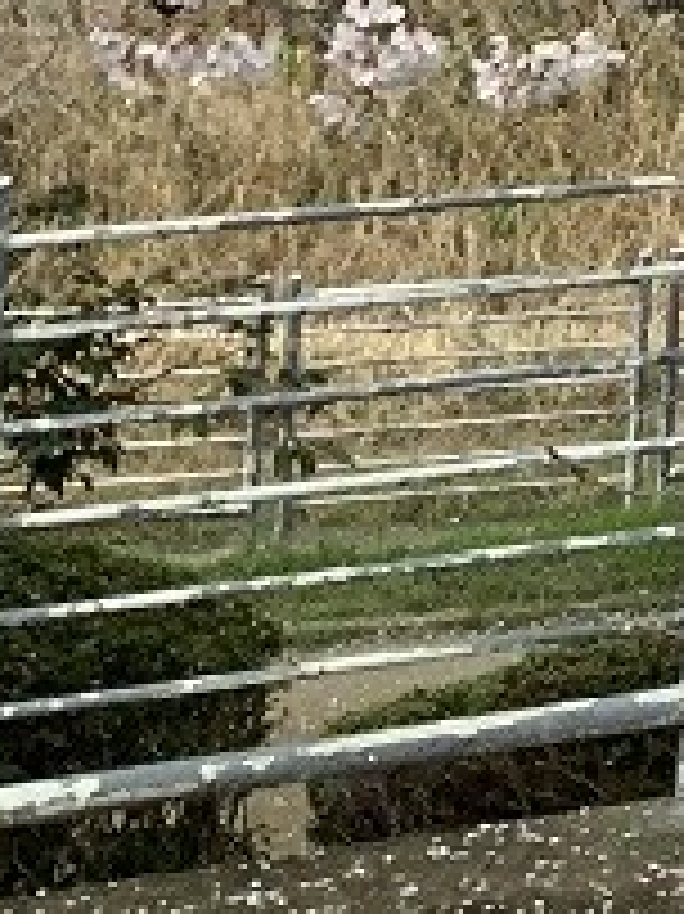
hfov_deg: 9.4
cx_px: 1552
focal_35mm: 143
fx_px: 3771
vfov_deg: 11.5
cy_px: -1261
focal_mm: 3
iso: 16
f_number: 1.8
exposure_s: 1/997
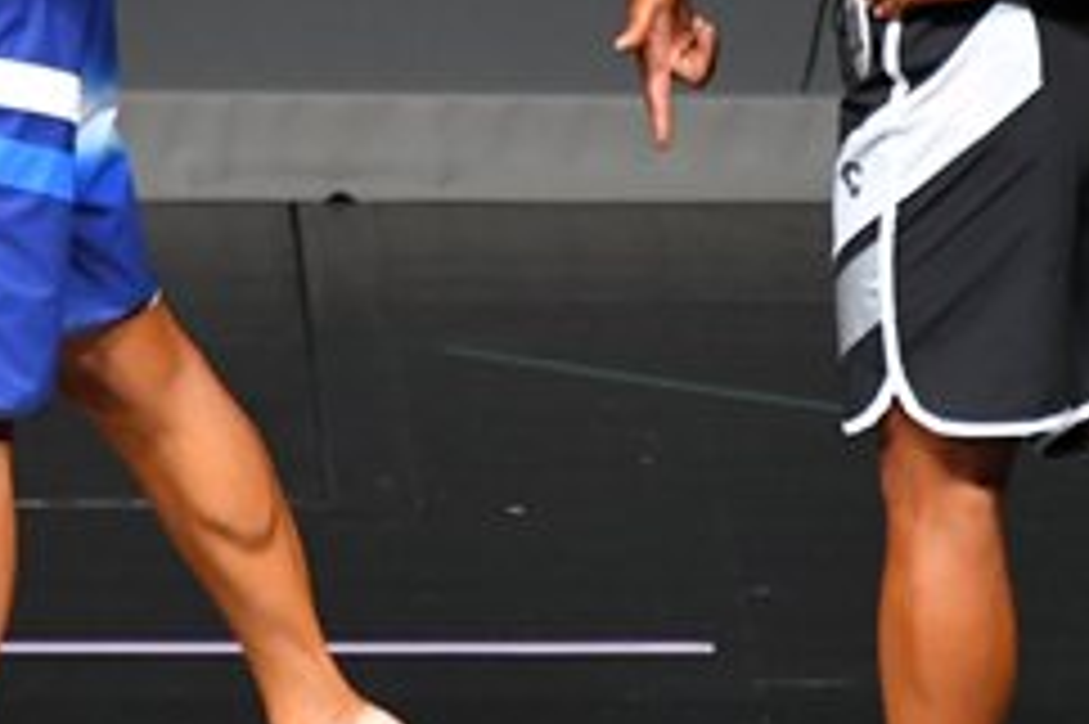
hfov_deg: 2.0
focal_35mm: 1009
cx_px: 173
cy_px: 40
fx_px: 30500
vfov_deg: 1.4
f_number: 5.6
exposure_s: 1/400
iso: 4000
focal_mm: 210
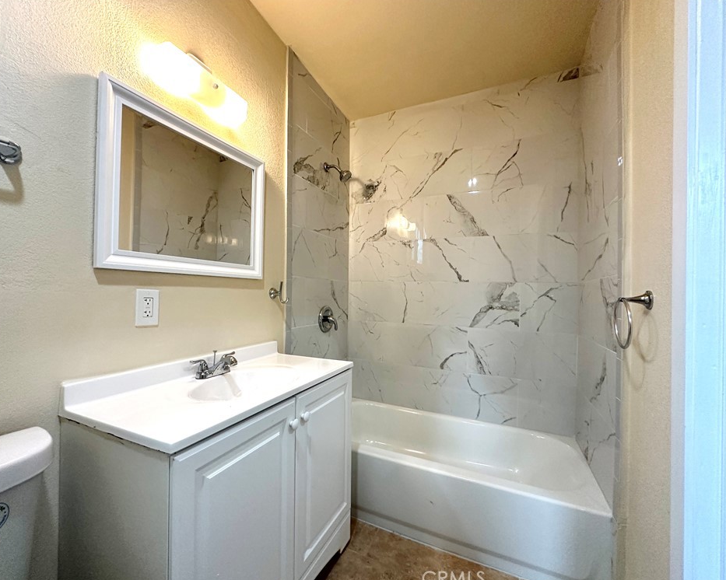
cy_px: 291
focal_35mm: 15
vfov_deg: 84.0
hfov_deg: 96.8
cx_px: 349
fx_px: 322
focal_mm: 2.22
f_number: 2.2
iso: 250
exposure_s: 1/120
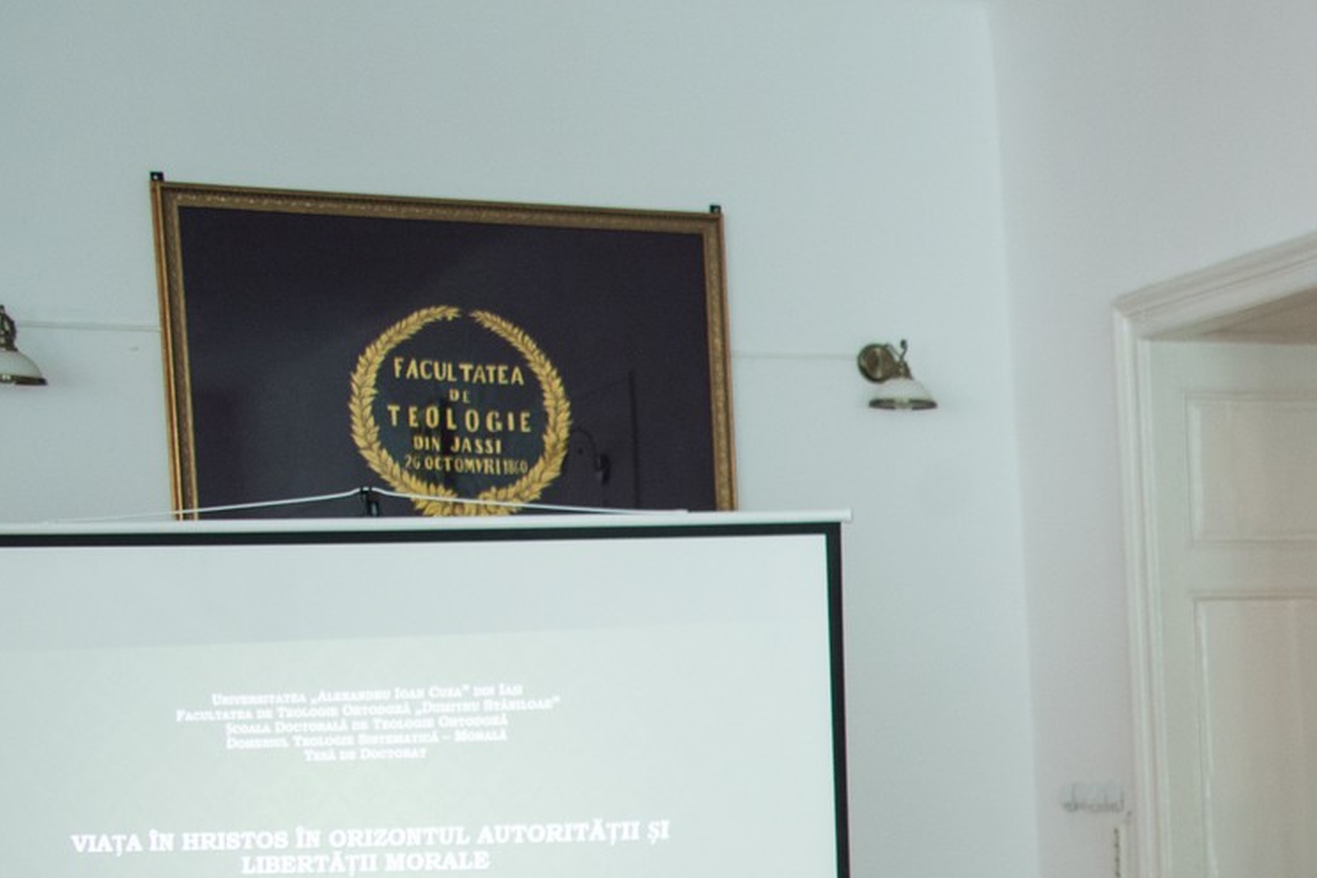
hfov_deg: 18.7
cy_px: 982
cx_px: 1586
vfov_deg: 13.0
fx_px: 3768
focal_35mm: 103
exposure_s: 1/80
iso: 1250
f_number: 4
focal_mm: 40
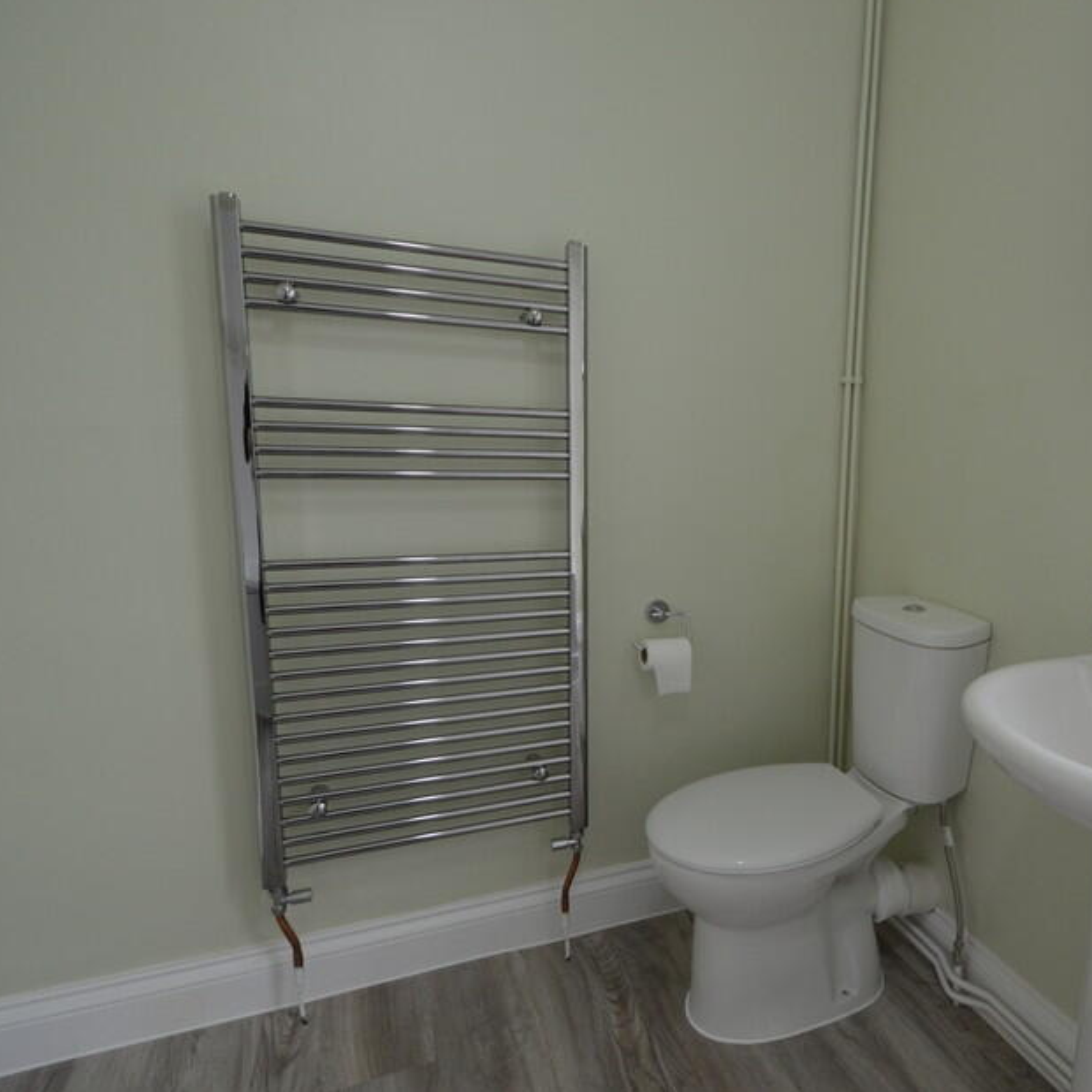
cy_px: 574
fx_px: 749
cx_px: 775
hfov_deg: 68.9
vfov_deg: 72.1
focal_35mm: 21
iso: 400
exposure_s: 1/100
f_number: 5
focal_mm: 10
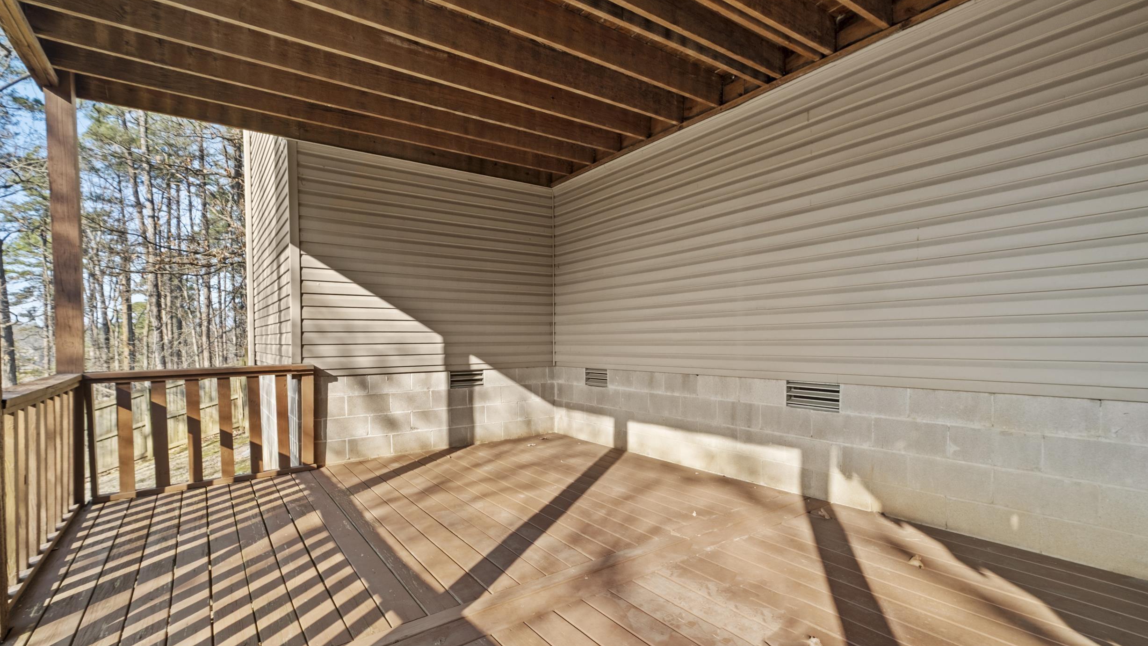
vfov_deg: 66.9
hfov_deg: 99.4
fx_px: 487
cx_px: 577
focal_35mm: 16
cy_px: 354
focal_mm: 10
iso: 200
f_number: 7.1
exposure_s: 1/10
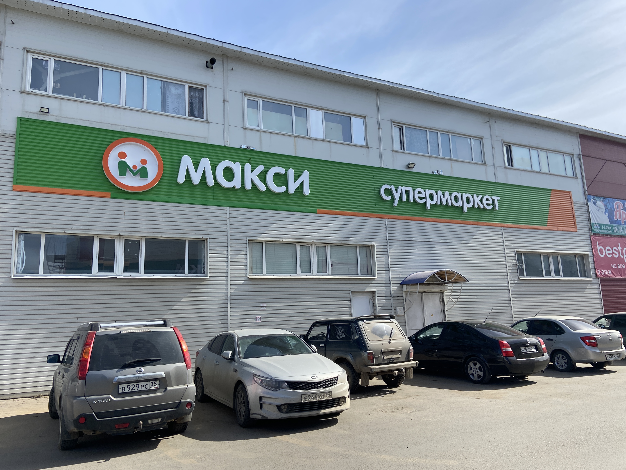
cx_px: 313
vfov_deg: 53.1
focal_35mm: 26
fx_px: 470
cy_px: 235
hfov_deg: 67.3
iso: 32
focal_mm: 4.25
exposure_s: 1/2410
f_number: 1.8
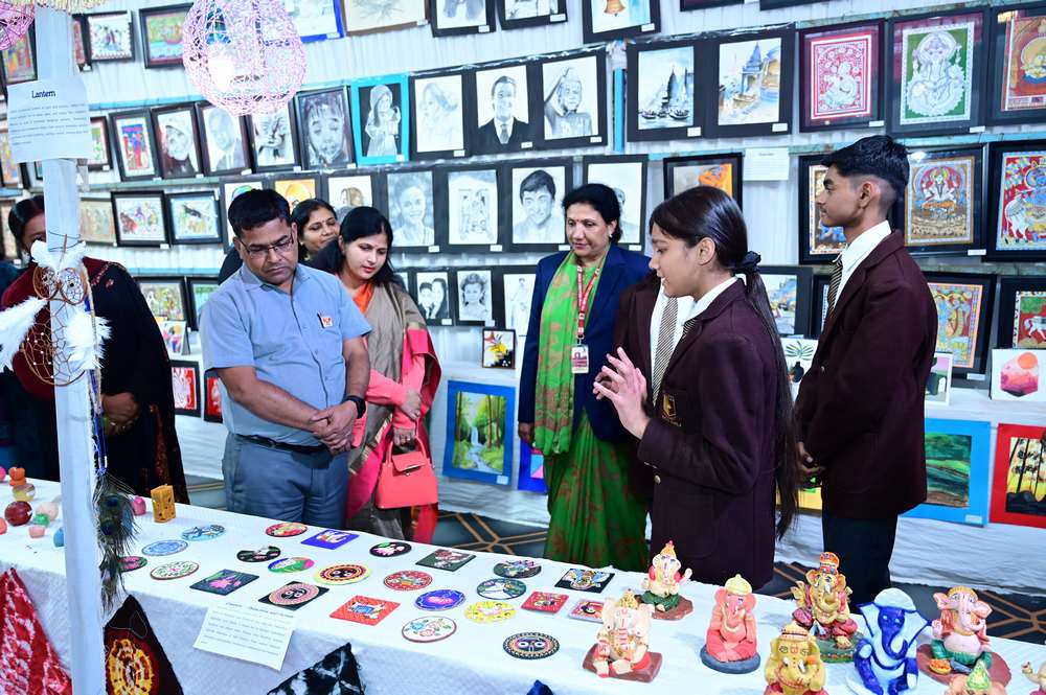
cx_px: 523
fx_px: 856
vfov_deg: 44.2
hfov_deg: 62.8
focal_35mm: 30
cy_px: 348
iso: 2000
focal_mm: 29.5
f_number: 4
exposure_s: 1/125
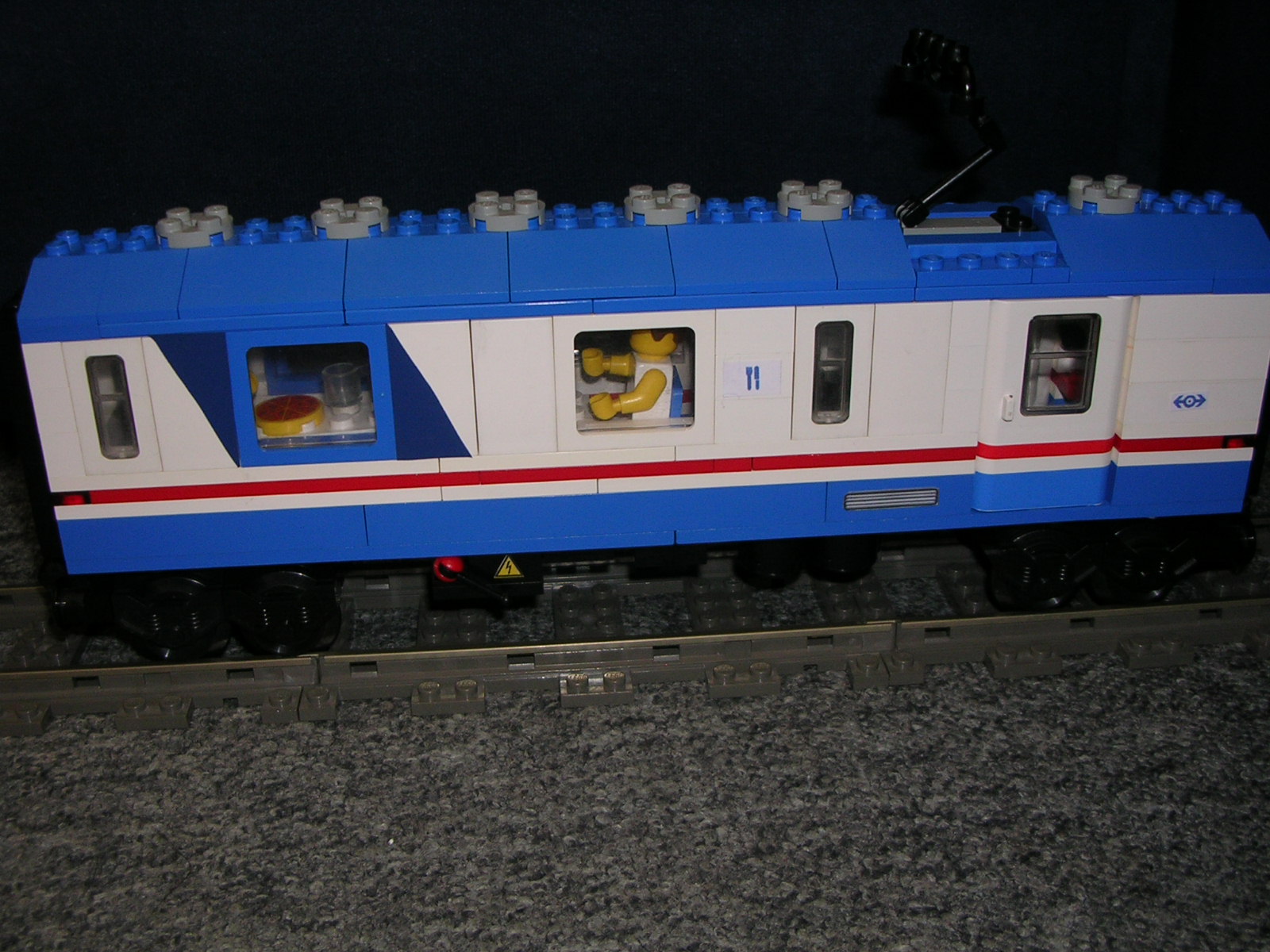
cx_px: 635
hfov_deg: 49.0
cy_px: 476
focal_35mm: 38
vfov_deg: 37.7
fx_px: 1394
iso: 50
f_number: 2.8
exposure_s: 1/60.1
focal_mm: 5.8
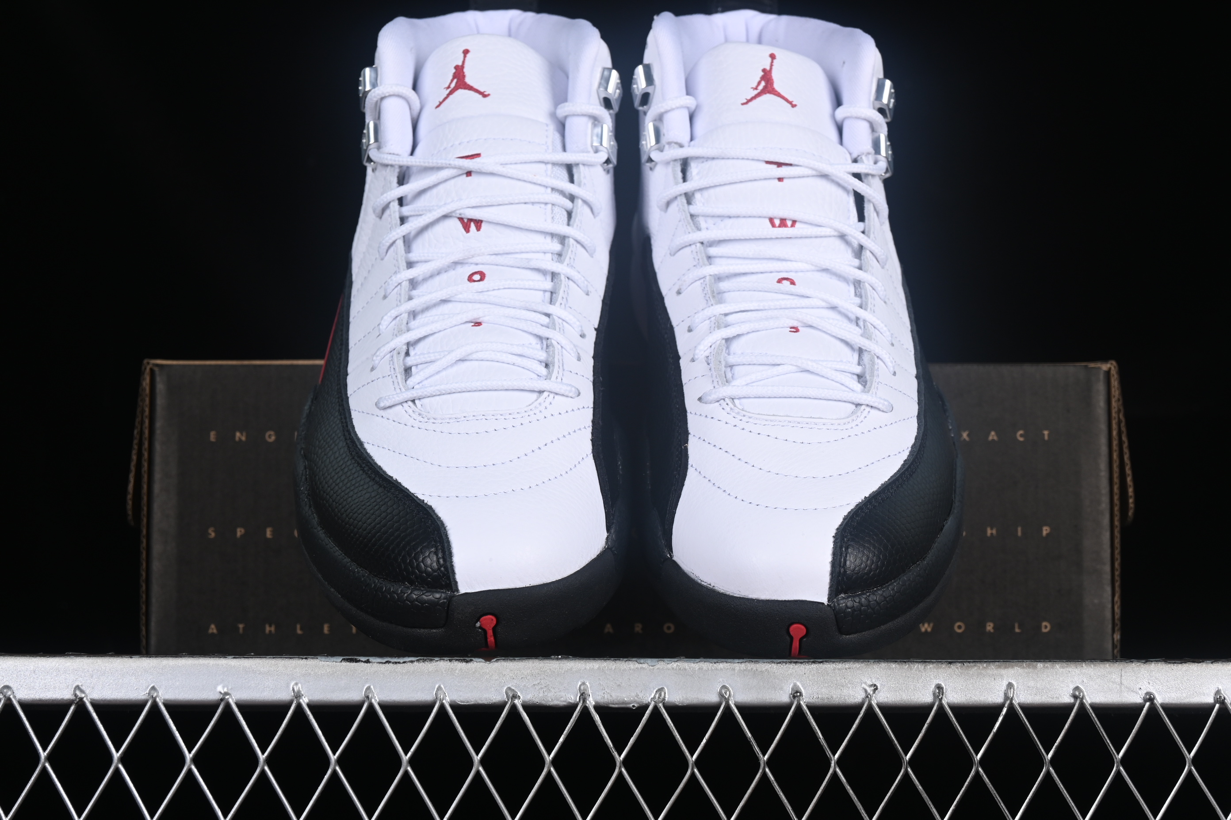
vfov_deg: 18.2
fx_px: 2564
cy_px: 410
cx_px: 616
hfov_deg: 27.0
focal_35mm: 75
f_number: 8
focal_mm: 50
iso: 160
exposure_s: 1/100
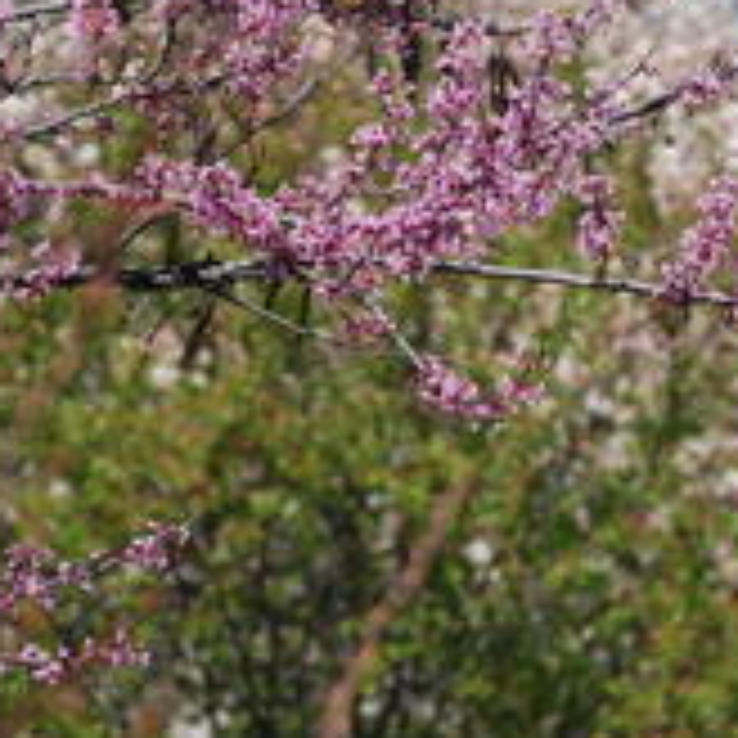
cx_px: 806
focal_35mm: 449
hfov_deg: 3.9
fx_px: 10830
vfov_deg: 3.9
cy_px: 288
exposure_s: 1/800
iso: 200
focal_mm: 90
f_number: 5.6
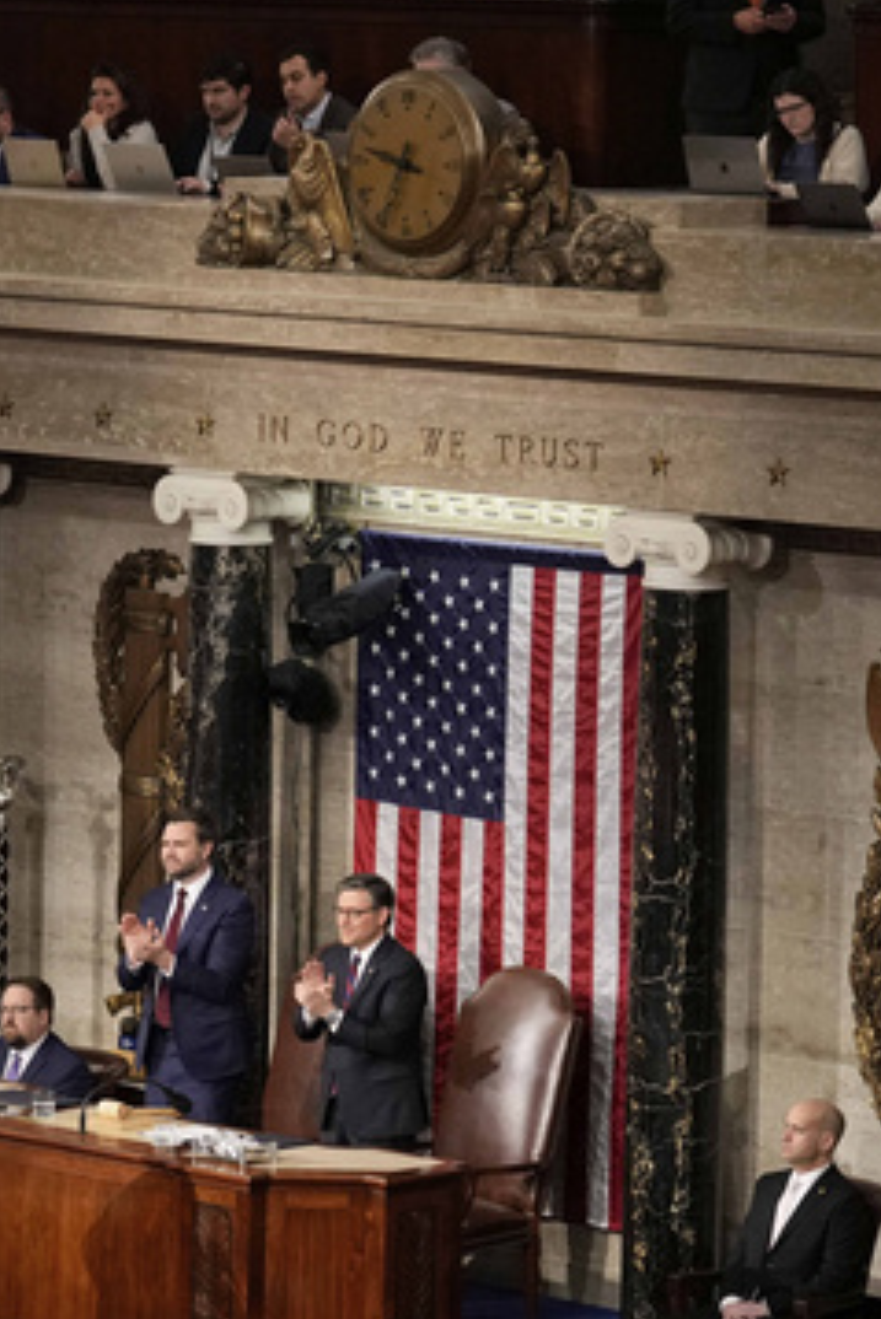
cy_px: 790
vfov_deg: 10.3
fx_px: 7334
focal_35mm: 200
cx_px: -306
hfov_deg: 6.8
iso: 2500
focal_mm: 70
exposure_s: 1/400
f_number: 2.8
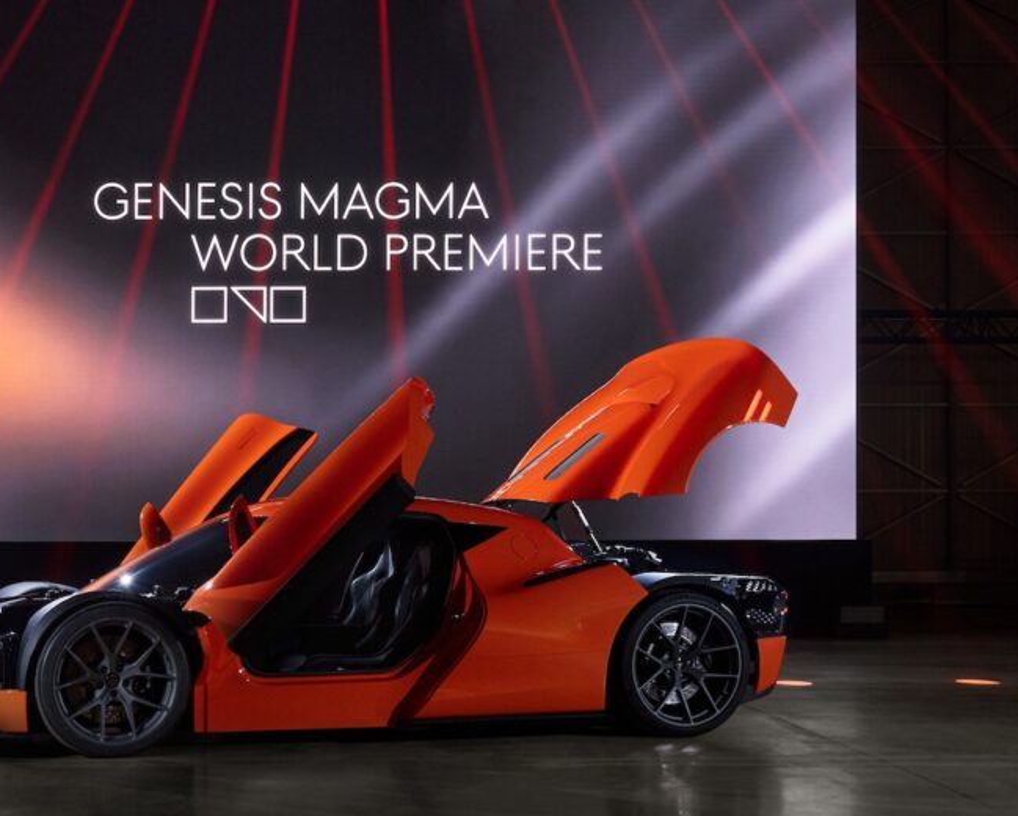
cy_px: 486
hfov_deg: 47.6
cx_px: 364
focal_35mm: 38
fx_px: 1138
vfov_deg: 39.3
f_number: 8
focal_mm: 25.5
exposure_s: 1/40
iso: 200
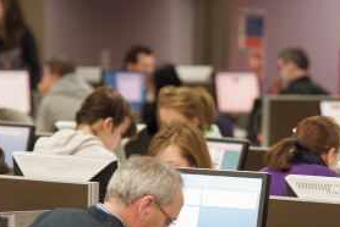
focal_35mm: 379
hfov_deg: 5.4
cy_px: 135
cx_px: 219
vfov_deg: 3.6
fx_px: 3583
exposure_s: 1/100
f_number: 5.3
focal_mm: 220
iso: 3200
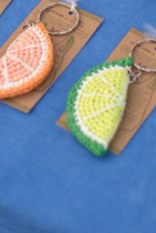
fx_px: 1207
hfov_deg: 7.4
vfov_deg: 10.6
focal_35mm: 186
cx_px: 68
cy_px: -137
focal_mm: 35
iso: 160
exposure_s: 1/200
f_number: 2.2
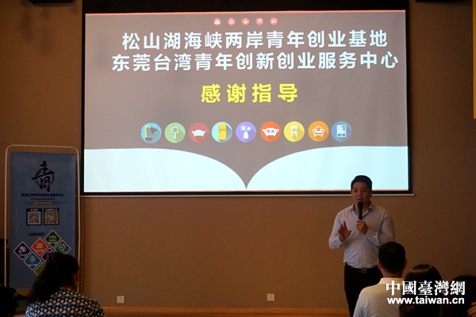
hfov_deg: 35.9
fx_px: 734
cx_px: 238
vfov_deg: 24.4
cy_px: 158
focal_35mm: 56
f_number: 5.6
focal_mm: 37
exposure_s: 1/160
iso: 1600
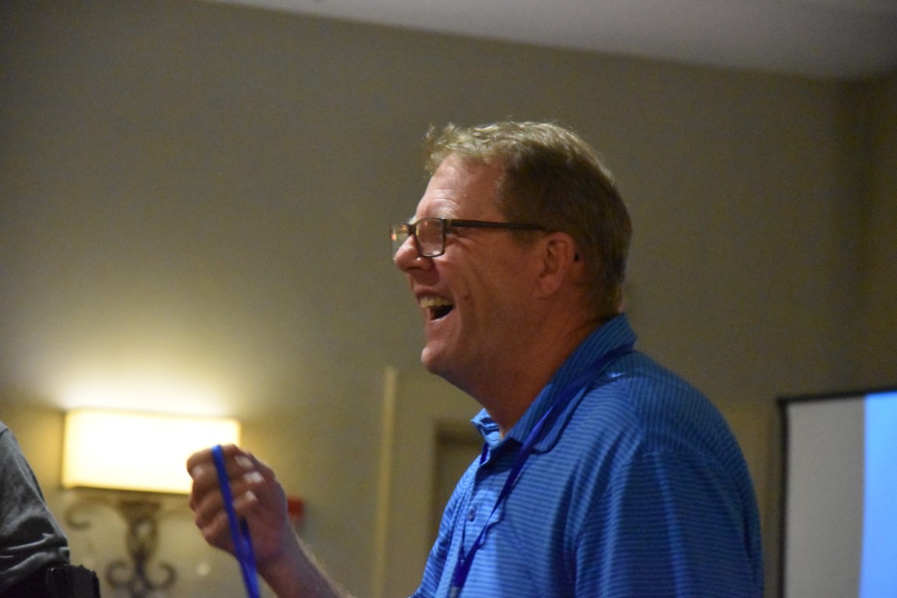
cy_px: 299
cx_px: 448
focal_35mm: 158
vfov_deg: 8.7
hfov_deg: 13.0
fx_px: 3924
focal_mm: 105
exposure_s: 1/40
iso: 12800
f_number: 5.6
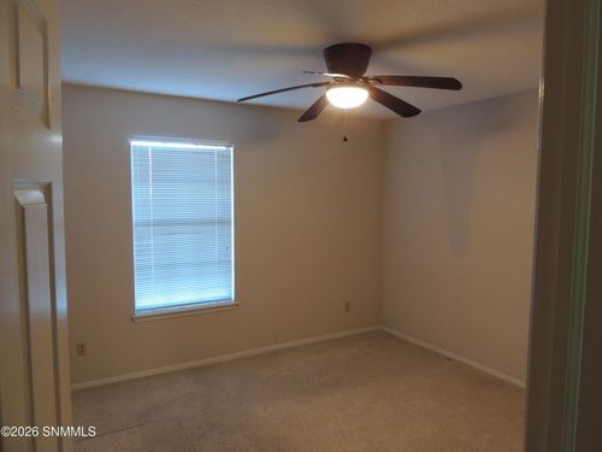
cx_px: 301
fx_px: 417
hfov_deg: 71.6
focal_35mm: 24
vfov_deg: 56.8
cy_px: 226
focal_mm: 4.3
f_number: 4.2
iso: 400
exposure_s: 1/10
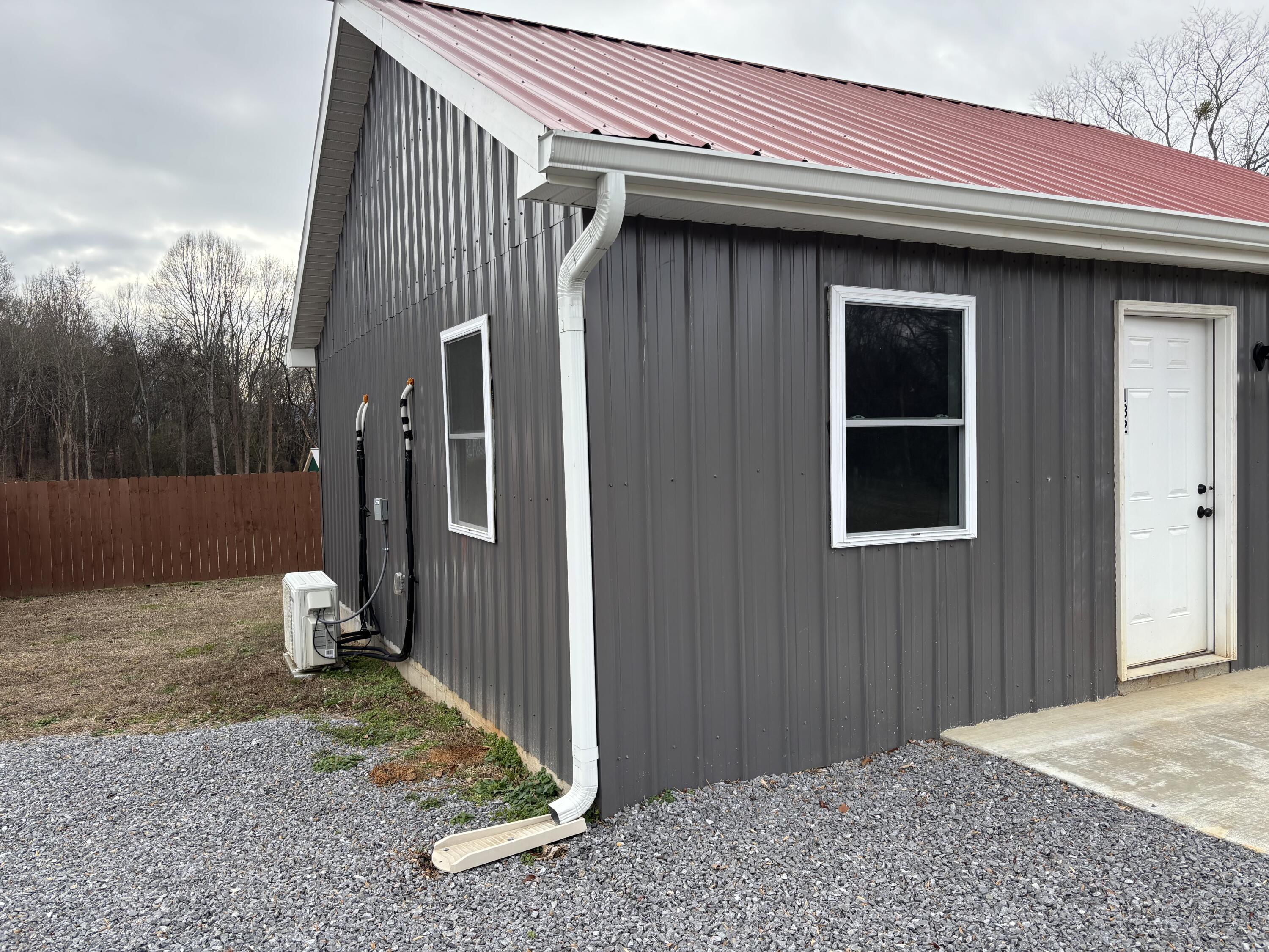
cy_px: 476
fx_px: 953
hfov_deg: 67.3
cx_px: 634
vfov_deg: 53.1
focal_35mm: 26
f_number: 1.6
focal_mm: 5.96
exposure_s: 1/775
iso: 50
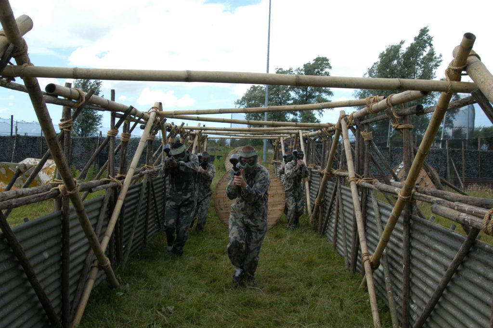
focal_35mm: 36
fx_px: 493
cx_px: 246
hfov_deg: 53.2
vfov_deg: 36.8
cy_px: 164
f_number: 8
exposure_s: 1/250
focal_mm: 24
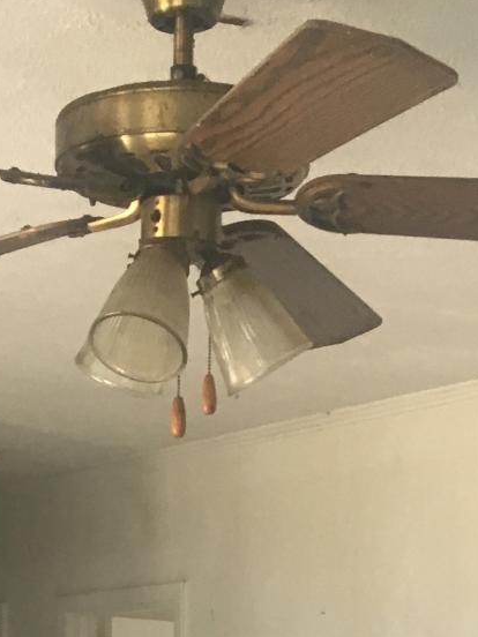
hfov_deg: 14.1
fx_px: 1933
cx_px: 166
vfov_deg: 16.4
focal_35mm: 105
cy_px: 1055
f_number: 2.2
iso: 40
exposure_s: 1/30
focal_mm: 4.15
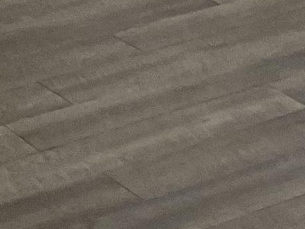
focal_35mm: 195
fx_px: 1719
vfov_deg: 7.1
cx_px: 170
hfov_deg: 10.1
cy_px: -370
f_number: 1.8
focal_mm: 3
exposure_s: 1/60
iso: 64
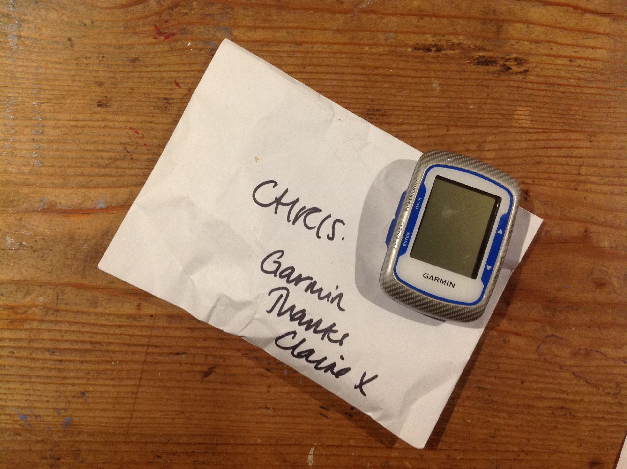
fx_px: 633
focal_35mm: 35
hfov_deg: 52.7
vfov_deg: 40.6
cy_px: 234
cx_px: 314
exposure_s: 1/15
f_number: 2.4
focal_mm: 4.28
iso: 125
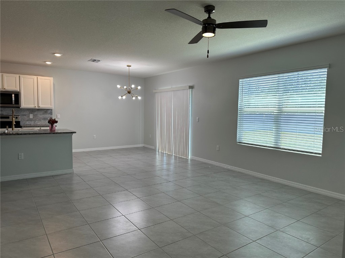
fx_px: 239
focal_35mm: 24
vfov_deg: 56.8
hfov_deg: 71.6
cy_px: 129
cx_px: 172
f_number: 1.78
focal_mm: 6.86
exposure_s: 1/264
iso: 80
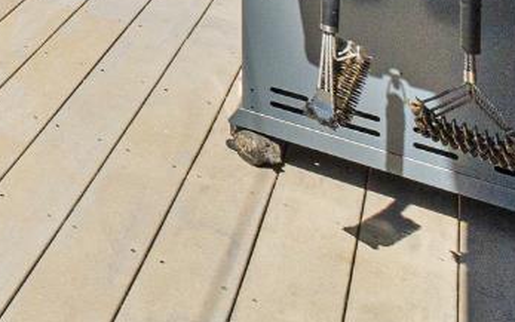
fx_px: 926
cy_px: -372
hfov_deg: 19.2
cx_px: -502
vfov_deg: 15.0
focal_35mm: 66
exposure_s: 1/400
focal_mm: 10
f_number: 9
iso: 500
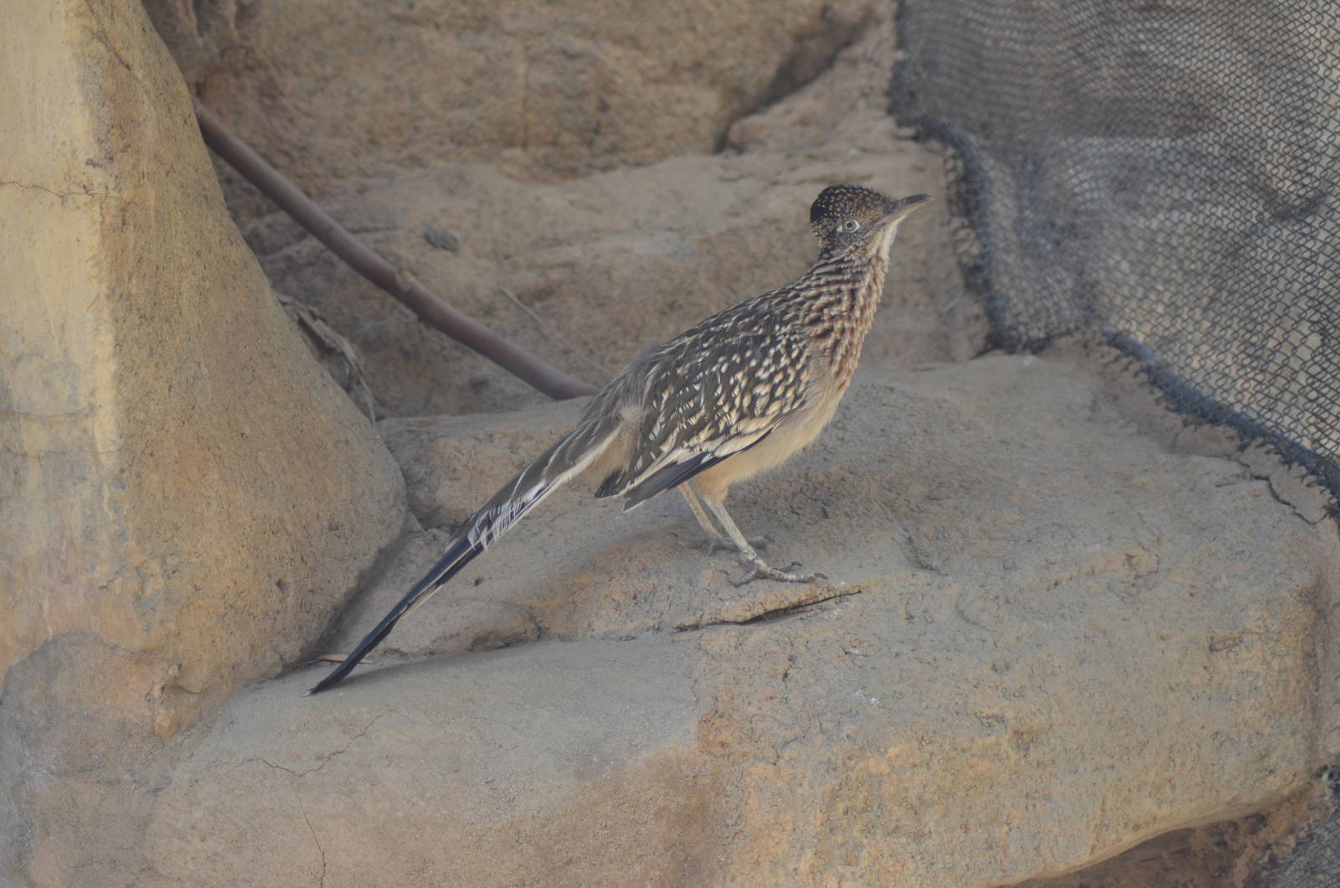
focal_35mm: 105
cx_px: 670
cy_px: 444
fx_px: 3901
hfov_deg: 19.5
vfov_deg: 13.0
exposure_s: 1/320
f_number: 4.5
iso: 400
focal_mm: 70
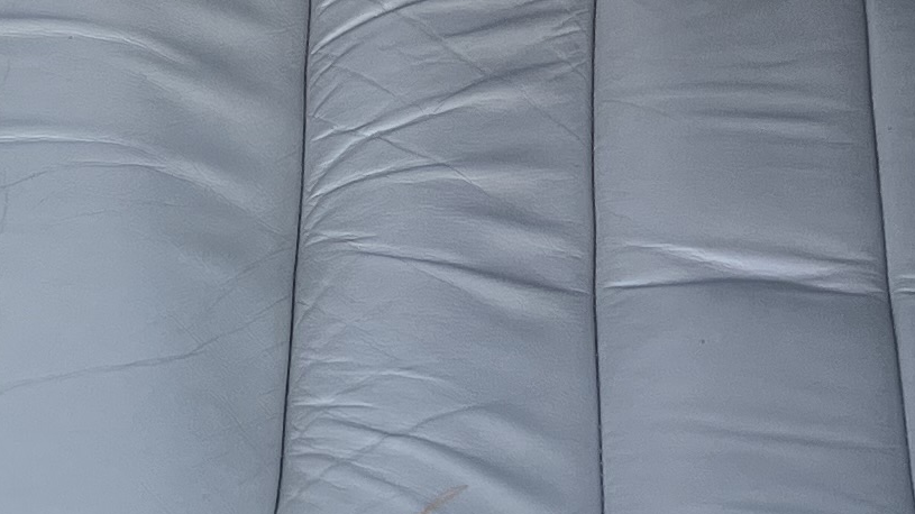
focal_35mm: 151
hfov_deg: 13.9
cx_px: -157
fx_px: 3663
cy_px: -171
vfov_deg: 7.9
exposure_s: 1/121
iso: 50
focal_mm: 3.99
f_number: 1.8
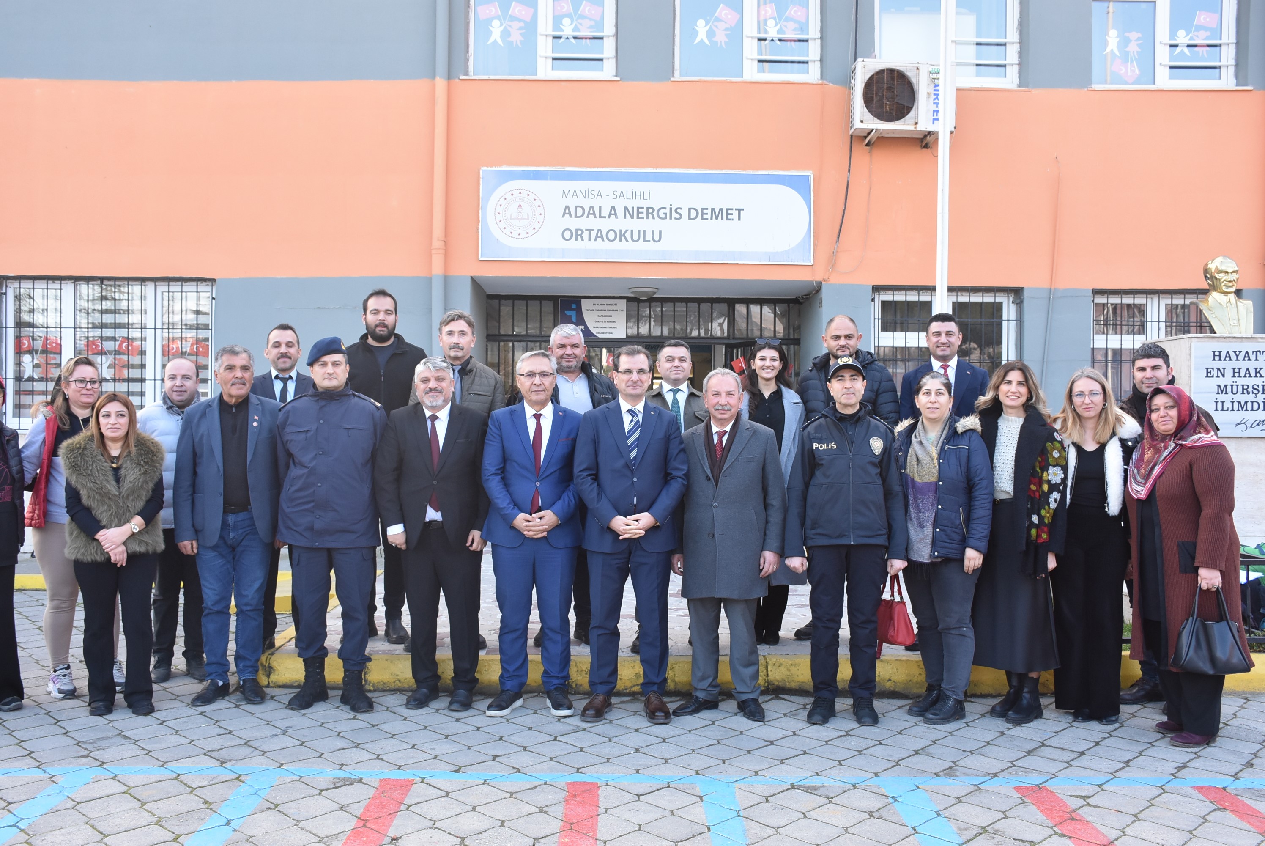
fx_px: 1213
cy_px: 423
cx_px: 632
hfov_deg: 55.1
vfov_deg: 38.4
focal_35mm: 34
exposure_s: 1/250
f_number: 8
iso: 800
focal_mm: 23
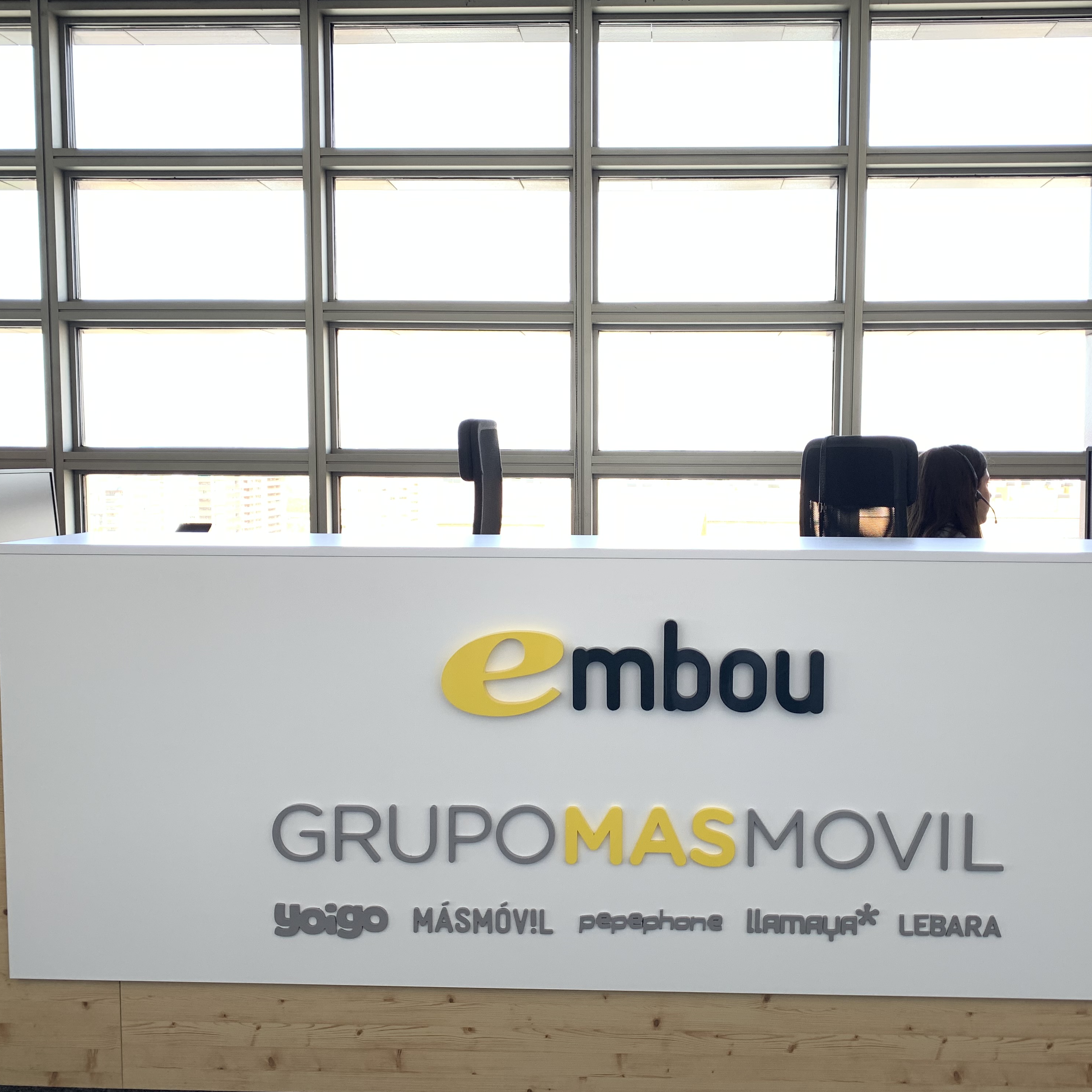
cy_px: 543
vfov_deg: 52.5
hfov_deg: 52.2
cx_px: 644
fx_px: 1106
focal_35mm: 31
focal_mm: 4.25
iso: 50
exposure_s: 1/122
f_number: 1.8
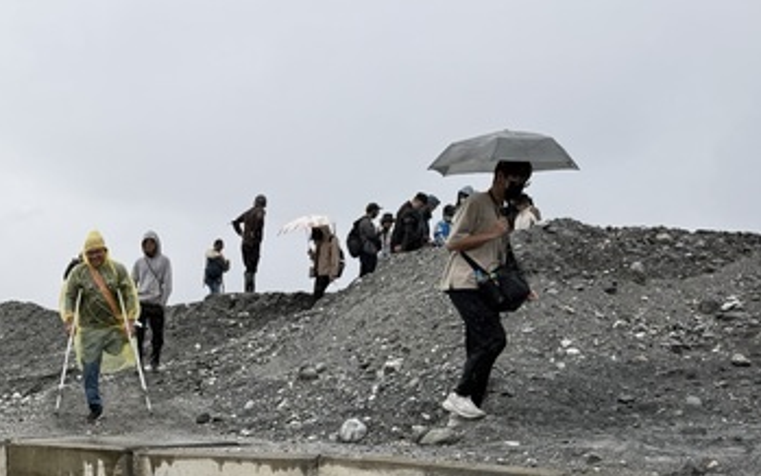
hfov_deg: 37.6
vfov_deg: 23.8
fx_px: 1058
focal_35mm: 51
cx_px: 116
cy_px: 516
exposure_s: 1/992
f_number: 1.78
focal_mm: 6.76
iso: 80
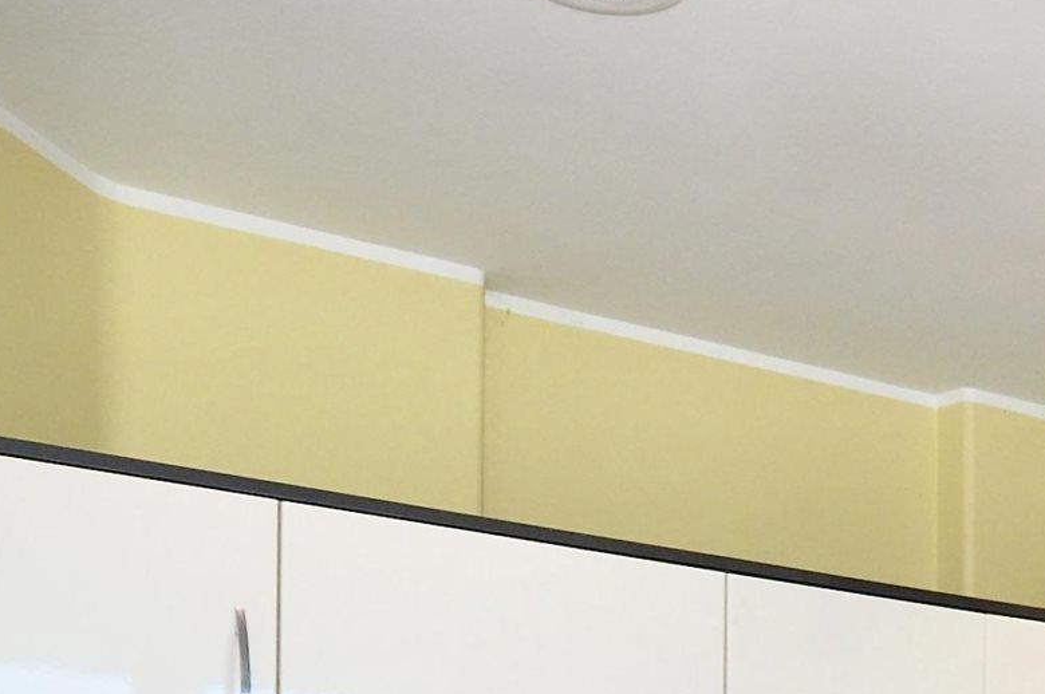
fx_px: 1884
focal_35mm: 65
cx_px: 1322
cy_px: 1271
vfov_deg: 17.0
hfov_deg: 26.7
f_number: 4
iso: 640
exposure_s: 1/60
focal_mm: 11
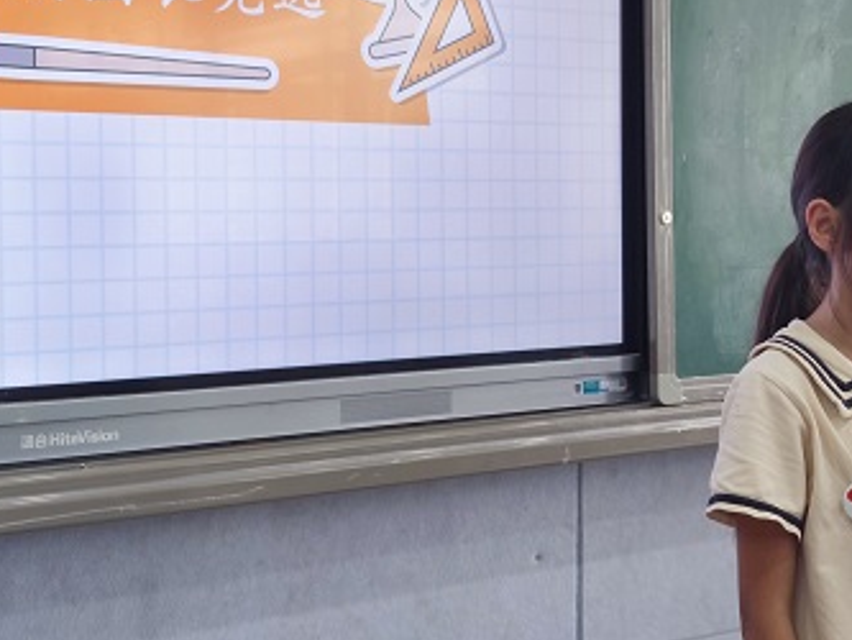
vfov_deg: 20.4
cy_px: 233
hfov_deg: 26.9
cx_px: 545
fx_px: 1773
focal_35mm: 72
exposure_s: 1/100
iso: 102
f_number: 1.69
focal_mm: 6.72
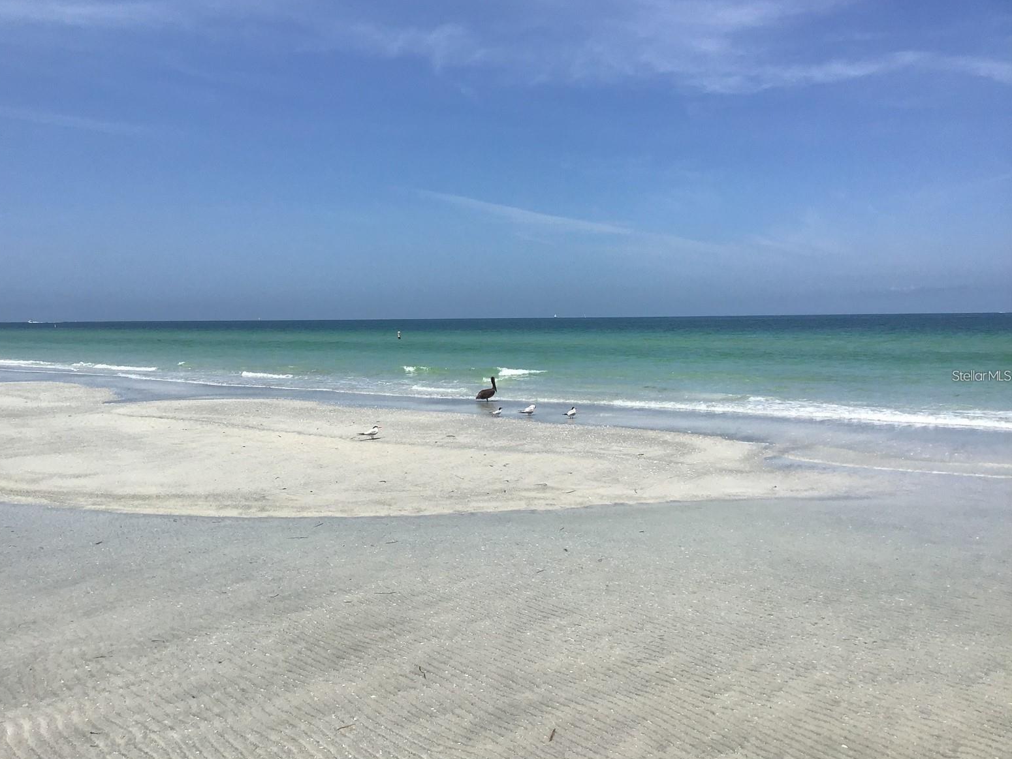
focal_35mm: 32
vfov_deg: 44.2
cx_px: 492
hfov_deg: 56.8
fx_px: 936
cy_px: 375
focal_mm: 3.3
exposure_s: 1/3135
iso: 25
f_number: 2.4
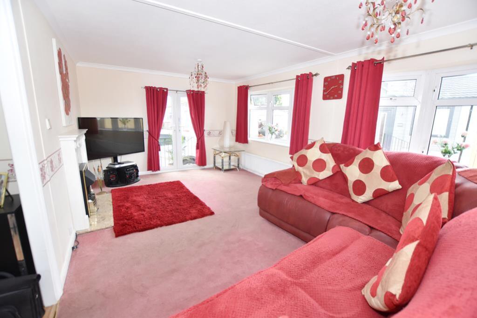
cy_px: 159
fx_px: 199
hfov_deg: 100.4
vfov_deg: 77.3
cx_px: 238
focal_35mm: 15
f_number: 3.5
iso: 800
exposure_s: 1/250
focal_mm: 10
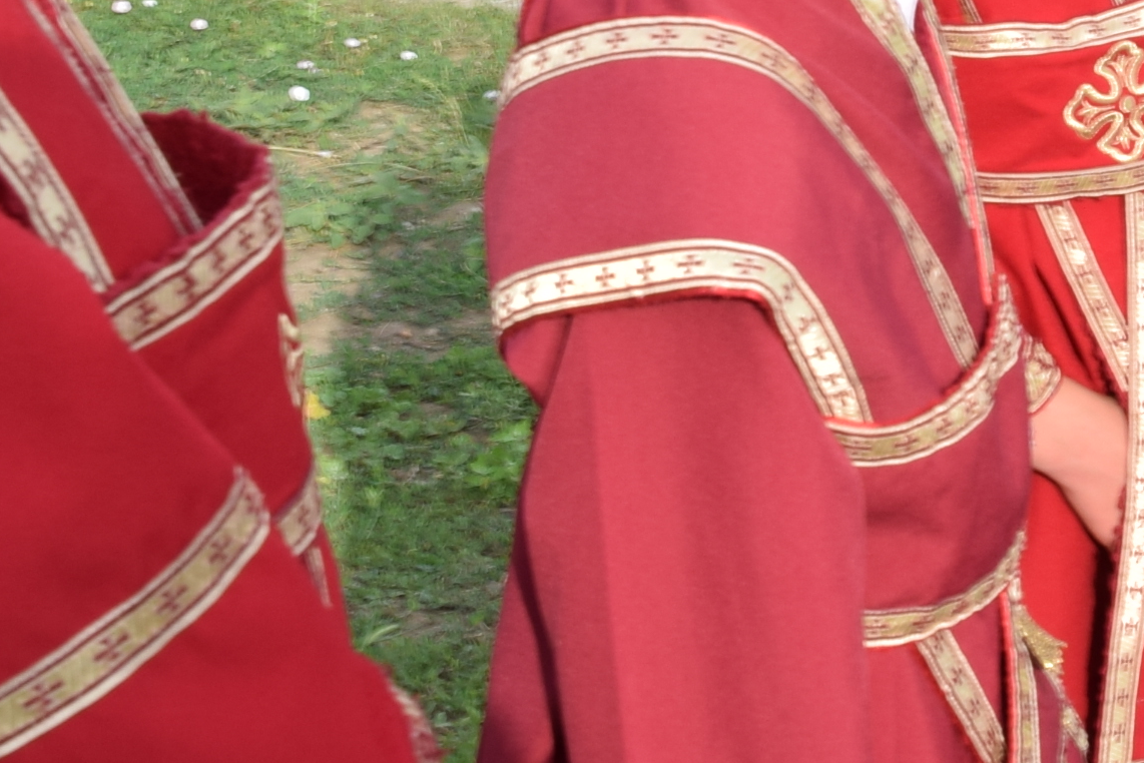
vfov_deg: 10.8
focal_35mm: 124
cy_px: -191
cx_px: 1241
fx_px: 3940
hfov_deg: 16.1
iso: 100
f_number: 9
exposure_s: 1/100
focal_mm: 21
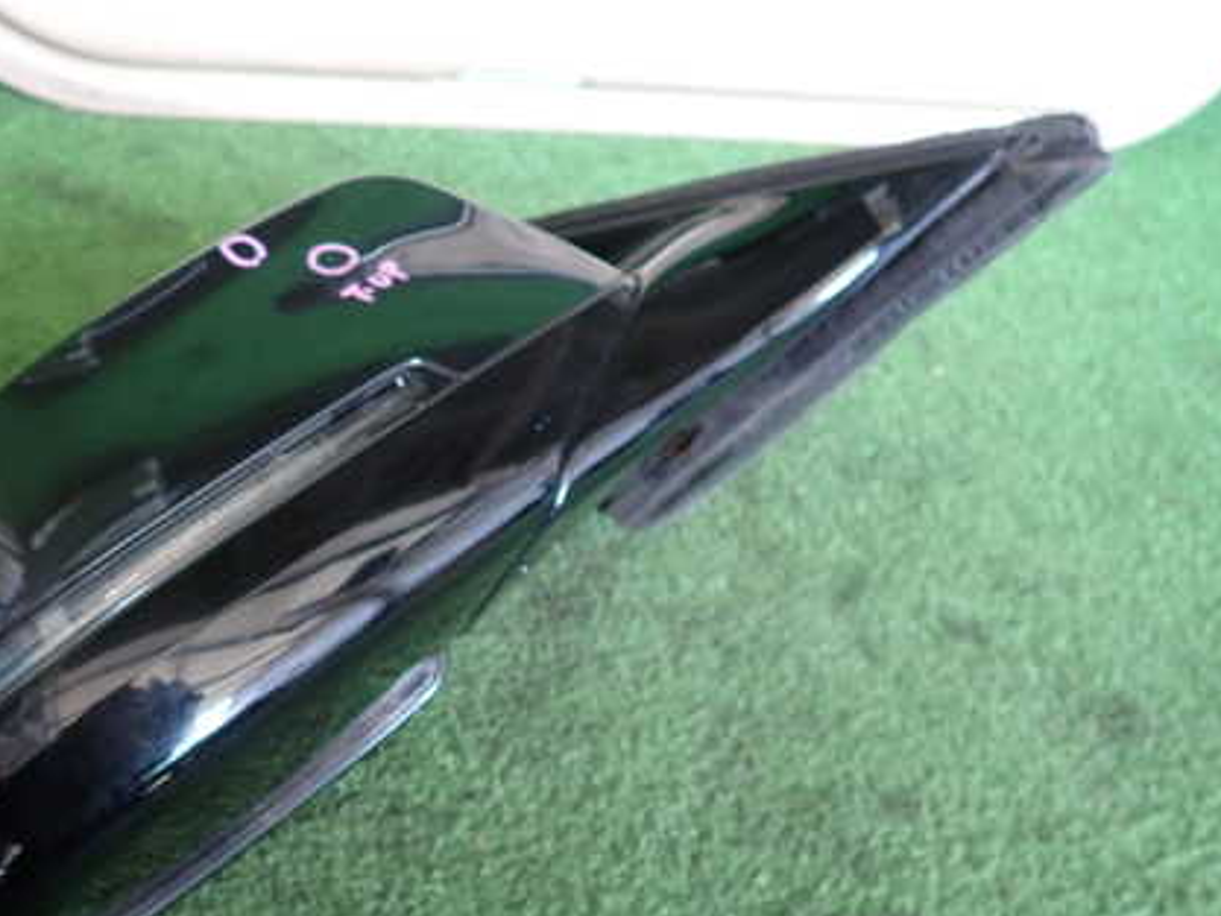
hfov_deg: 50.7
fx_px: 1270
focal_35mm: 36
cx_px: 445
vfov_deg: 39.5
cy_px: 553
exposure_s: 1/50
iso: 200
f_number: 2
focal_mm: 4.5
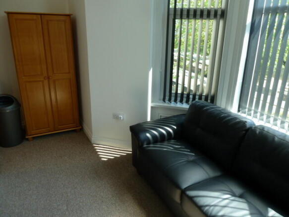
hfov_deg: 69.4
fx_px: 209
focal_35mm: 25
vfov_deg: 54.9
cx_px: 144
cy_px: 108
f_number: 3.3
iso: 80
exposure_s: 1/40
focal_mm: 4.1
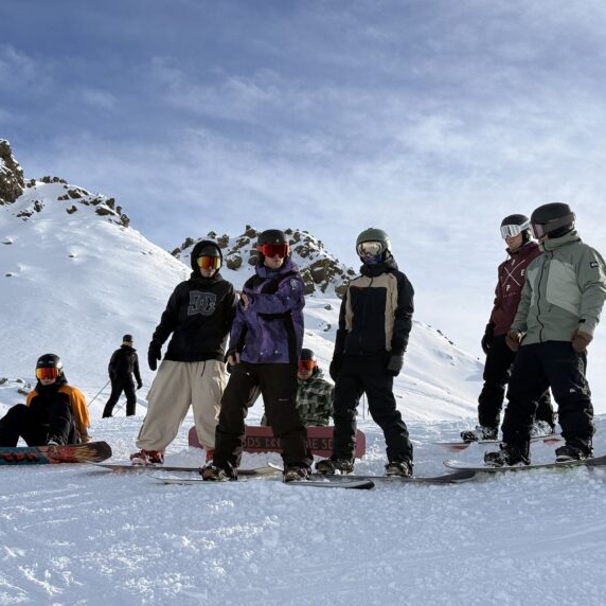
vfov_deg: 30.0
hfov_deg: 30.0
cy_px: 304
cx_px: 273
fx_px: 1129
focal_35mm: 57
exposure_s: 1/9901
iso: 64
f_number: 1.78
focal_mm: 6.76
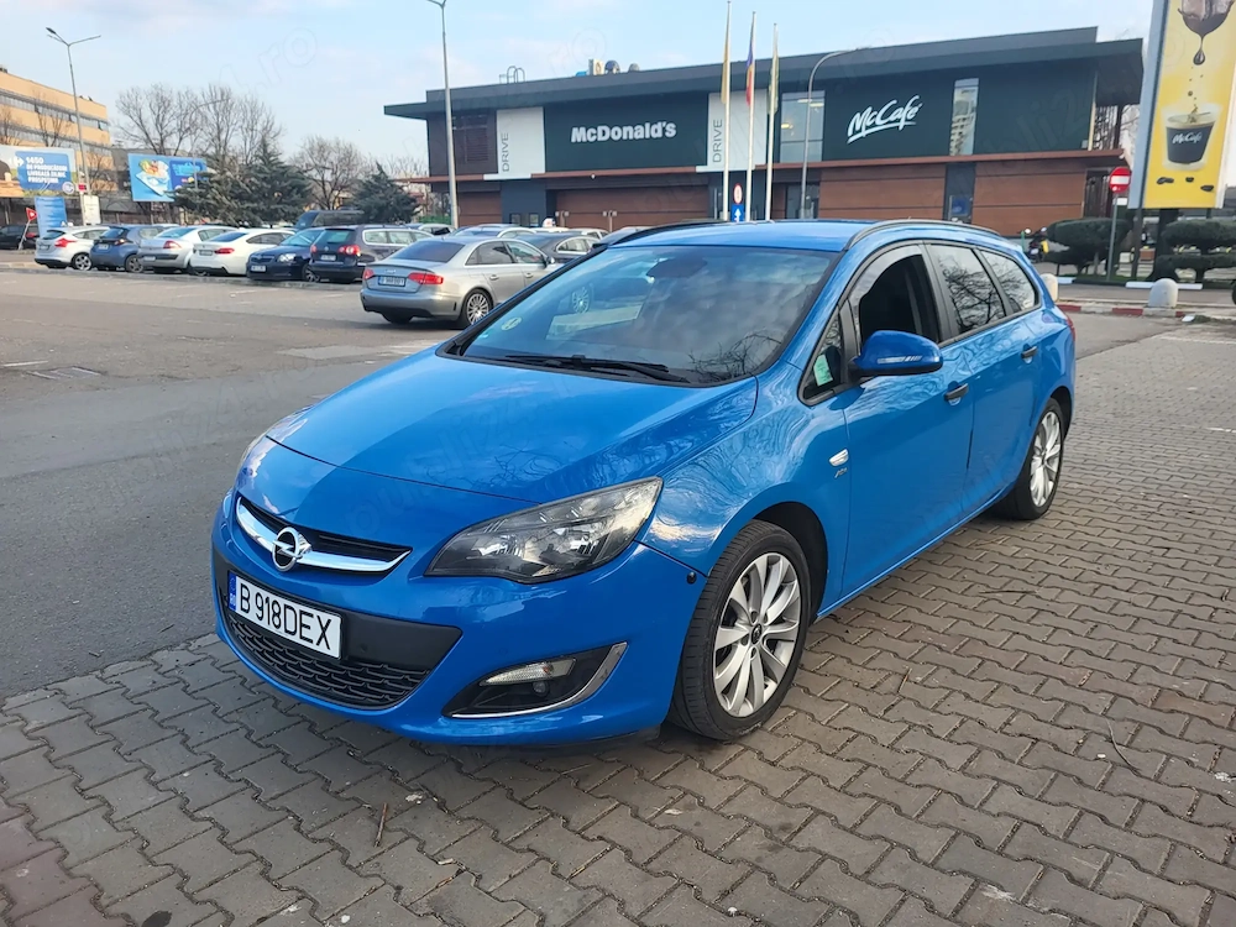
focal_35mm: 26
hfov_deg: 67.3
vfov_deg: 53.1
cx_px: 618
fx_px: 928
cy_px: 464
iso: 40
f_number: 1.8
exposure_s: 1/298
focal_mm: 5.4
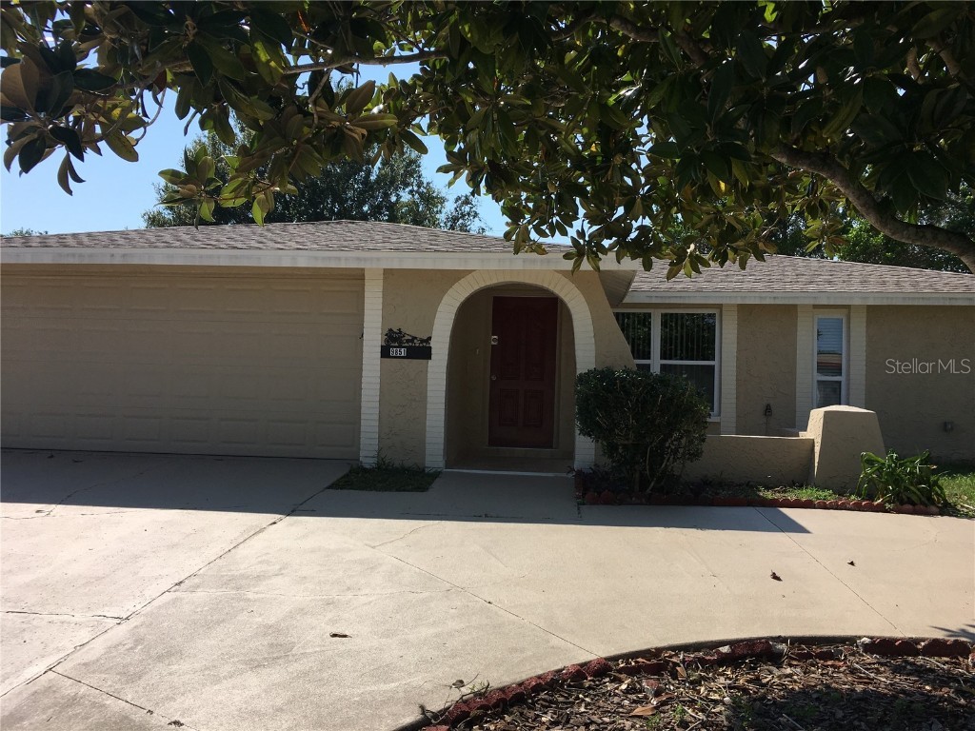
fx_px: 817
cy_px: 366
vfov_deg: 48.2
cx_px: 488
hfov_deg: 61.7
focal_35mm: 29
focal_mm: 4.15
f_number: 2.2
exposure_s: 1/2262
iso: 25
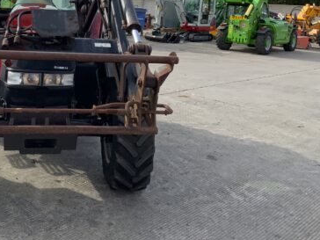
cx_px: 82
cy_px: 39
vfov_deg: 27.8
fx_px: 471
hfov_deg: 36.6
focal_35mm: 51
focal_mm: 3
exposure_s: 1/1577
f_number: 1.8
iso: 16
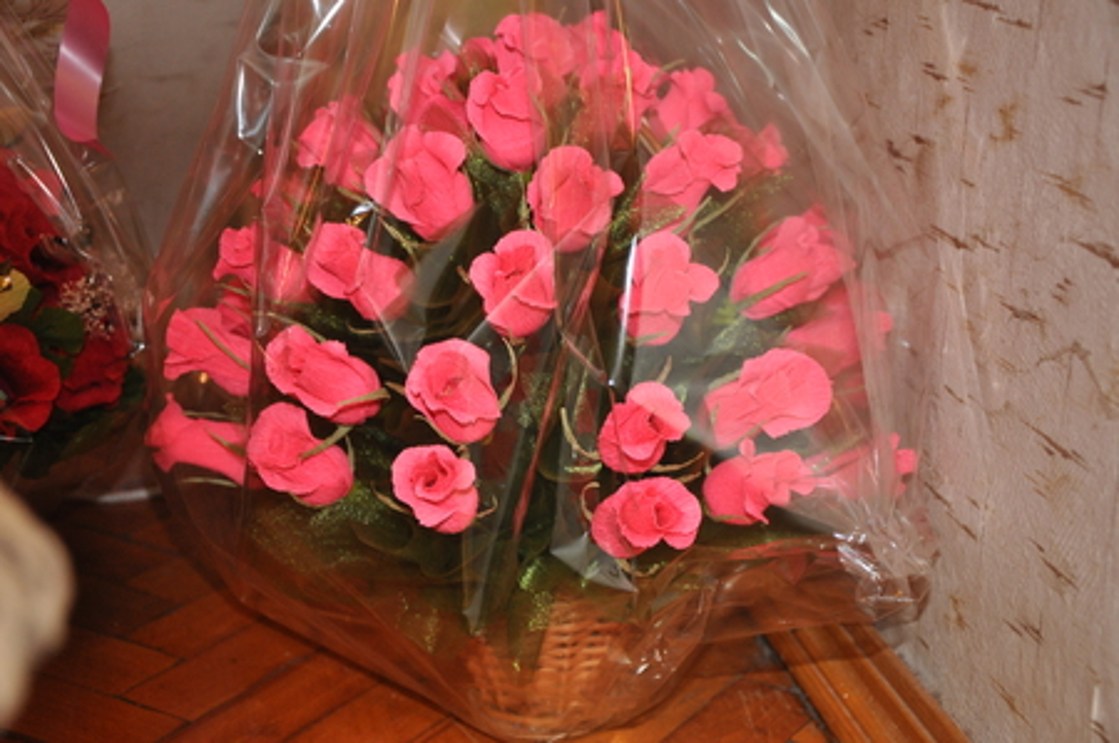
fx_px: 1863
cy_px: 372
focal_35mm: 60
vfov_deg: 22.6
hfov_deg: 33.4
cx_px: 560
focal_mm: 40
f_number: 4.5
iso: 800
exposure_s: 1/60
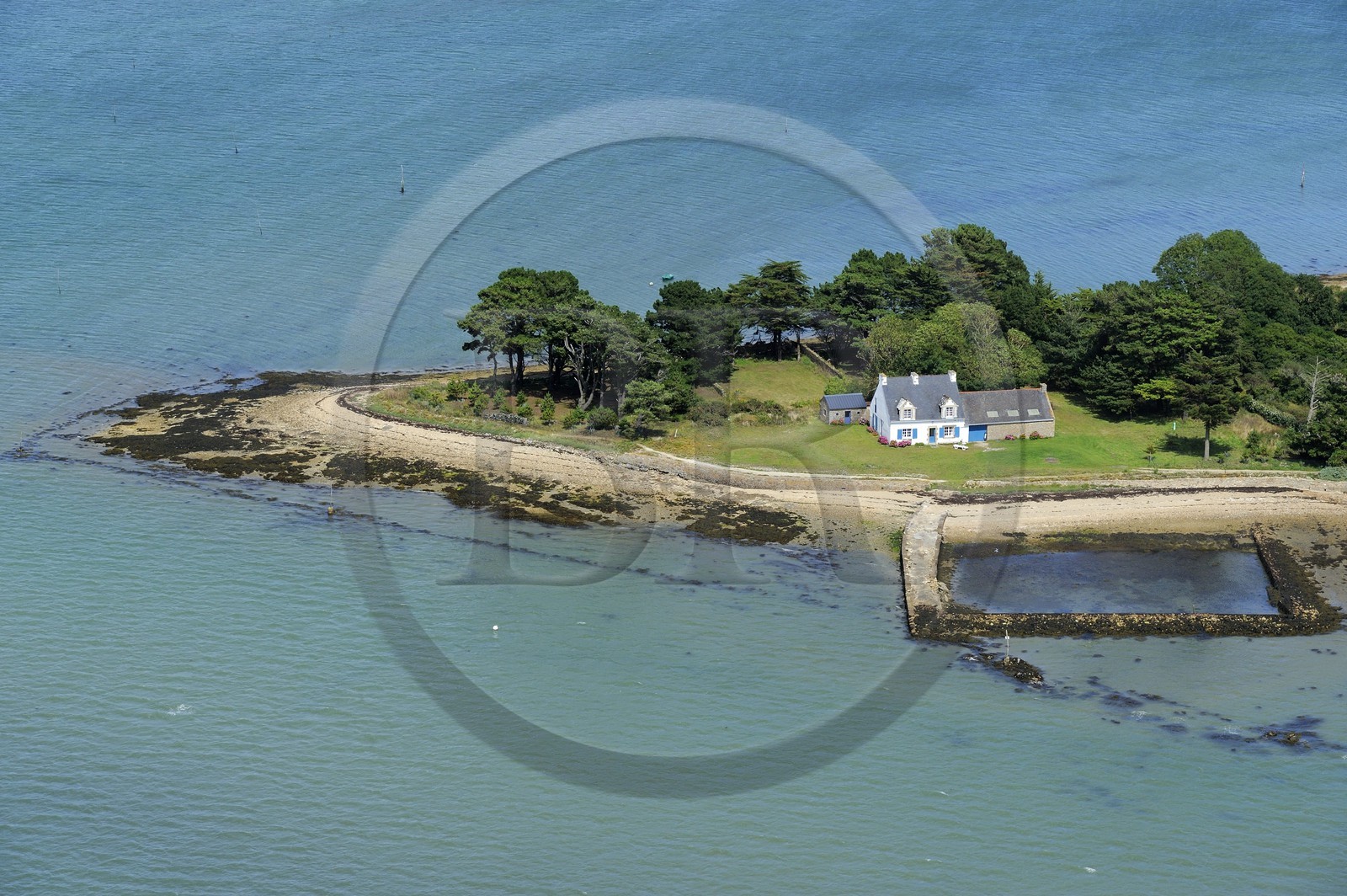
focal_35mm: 110
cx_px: 674
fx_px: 4112
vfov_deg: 12.4
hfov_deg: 18.6
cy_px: 448
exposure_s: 1/1600
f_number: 7.1
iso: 400
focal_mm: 110
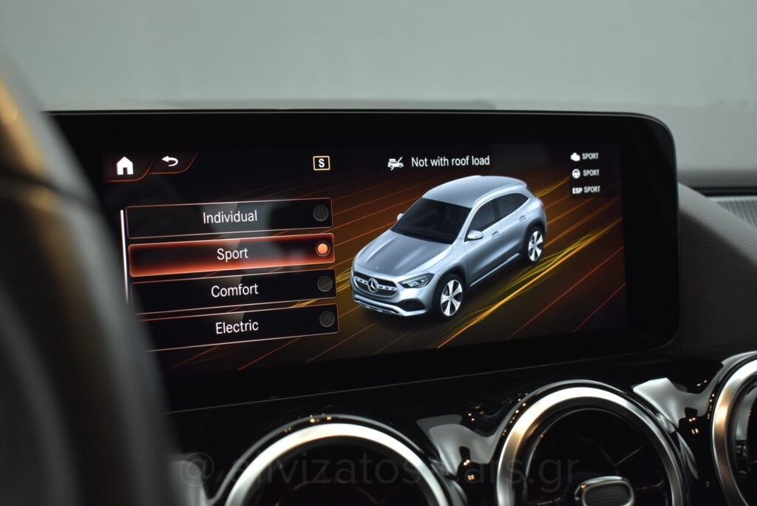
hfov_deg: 49.5
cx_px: 378
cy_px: 253
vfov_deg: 34.3
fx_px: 821
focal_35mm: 39
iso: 1600
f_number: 4
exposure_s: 1/100
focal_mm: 26
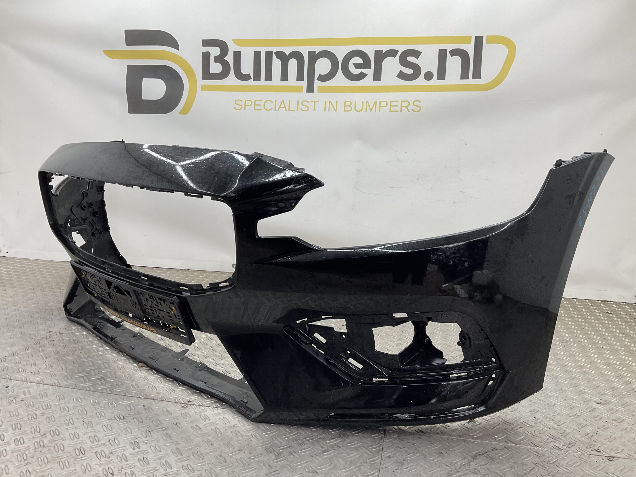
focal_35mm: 29
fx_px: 533
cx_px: 318
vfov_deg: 48.2
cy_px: 238
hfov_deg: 61.7
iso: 20
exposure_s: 1/100
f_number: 1.8
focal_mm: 3
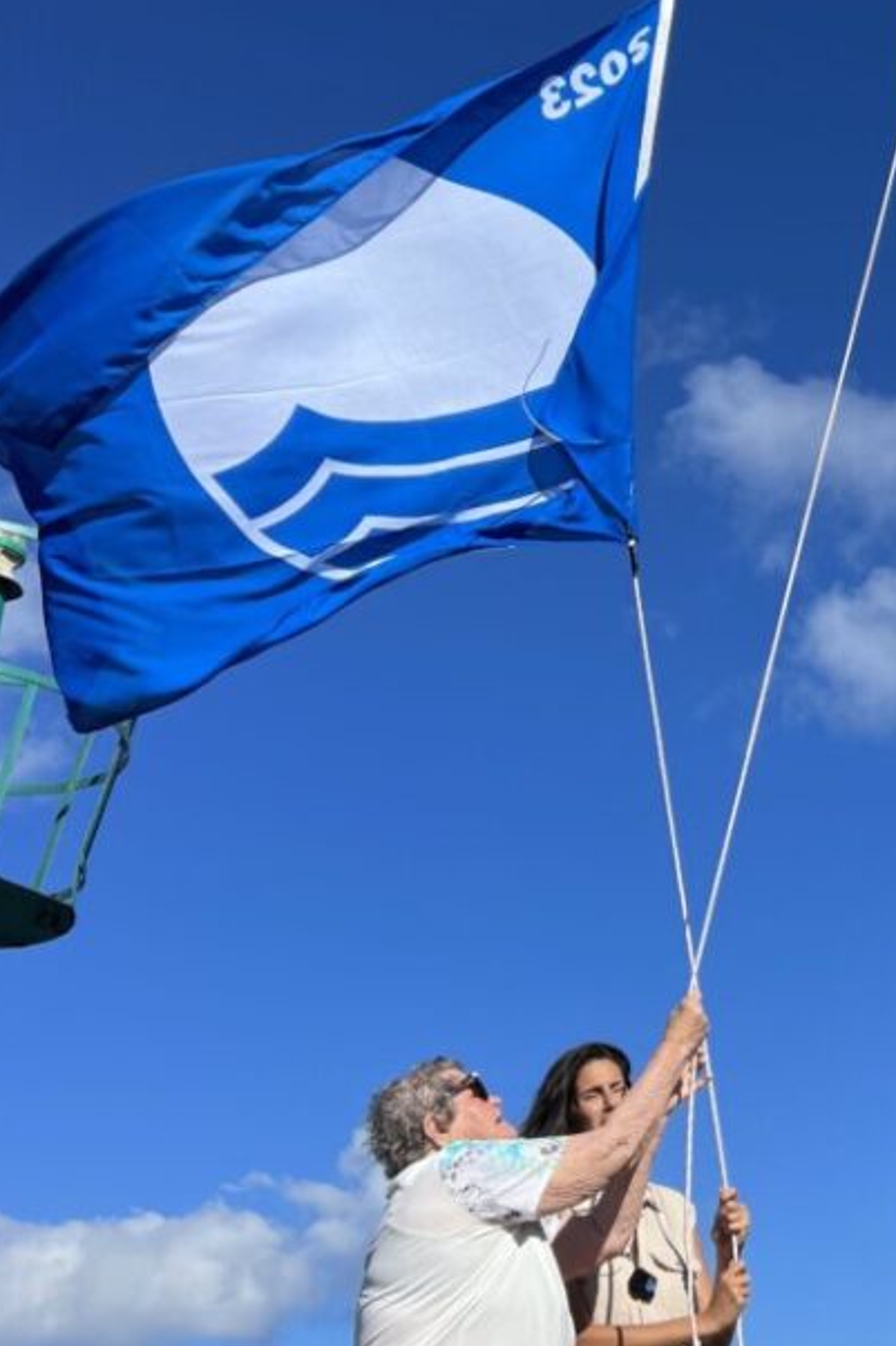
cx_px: 845
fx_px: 1718
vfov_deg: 42.7
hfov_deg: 27.9
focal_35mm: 46
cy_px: 633
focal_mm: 5.7
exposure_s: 1/5319
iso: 50
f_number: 1.5
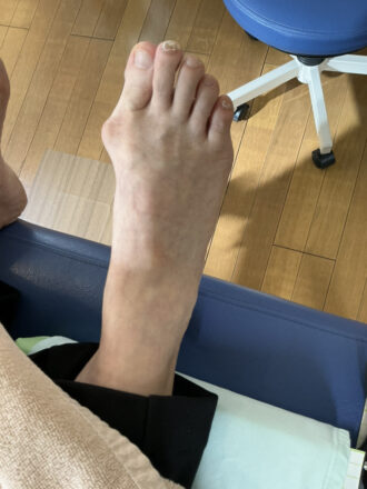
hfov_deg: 49.7
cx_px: 184
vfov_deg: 63.4
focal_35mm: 28
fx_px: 396
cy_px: 244
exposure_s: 1/50
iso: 80
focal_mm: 3
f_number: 1.8
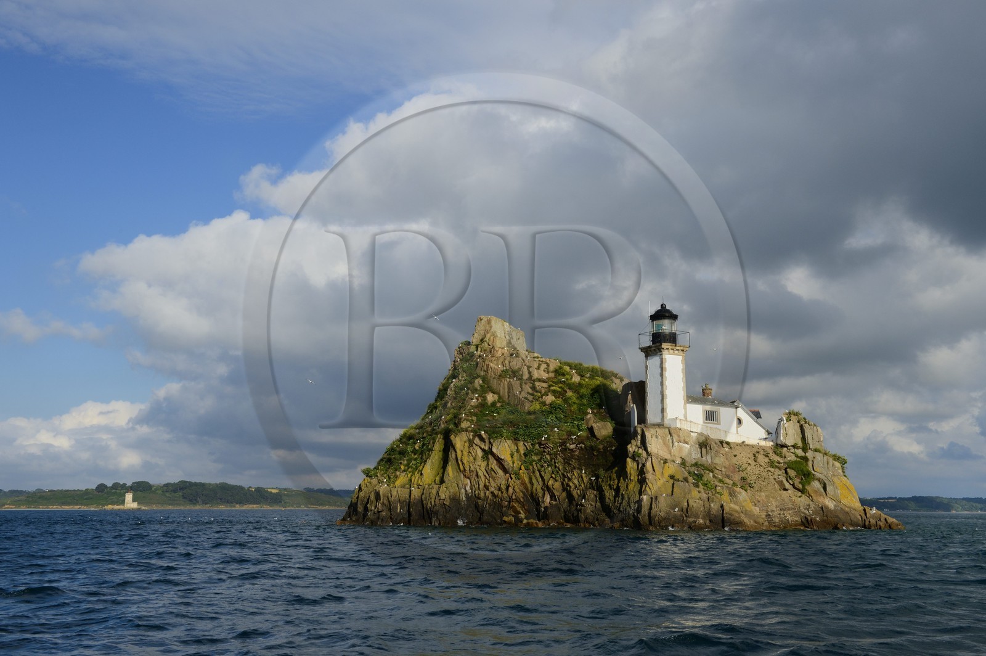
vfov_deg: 35.0
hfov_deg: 50.7
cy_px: 328
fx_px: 1040
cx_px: 493
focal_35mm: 38
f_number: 13
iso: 400
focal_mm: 38
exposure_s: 1/640
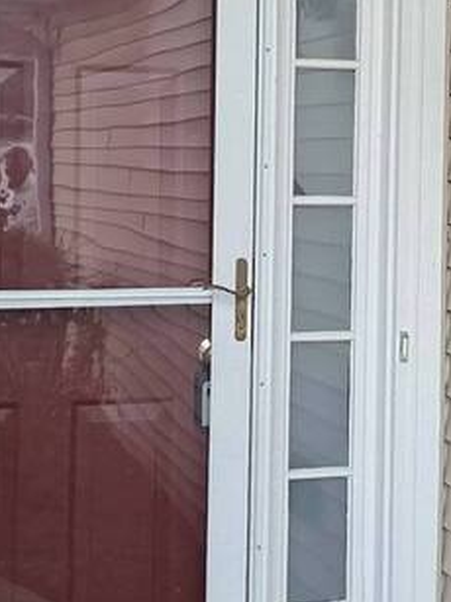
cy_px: 192
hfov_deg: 18.2
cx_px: 284
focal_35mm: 81
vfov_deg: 24.0
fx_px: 1408
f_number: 1.7
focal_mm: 6.3
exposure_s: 1/120
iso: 400
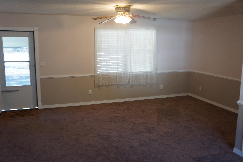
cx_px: 122
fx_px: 209
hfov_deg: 60.3
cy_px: 81
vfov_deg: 42.3
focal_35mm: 31
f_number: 4
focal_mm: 21
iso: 640
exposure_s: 1/60
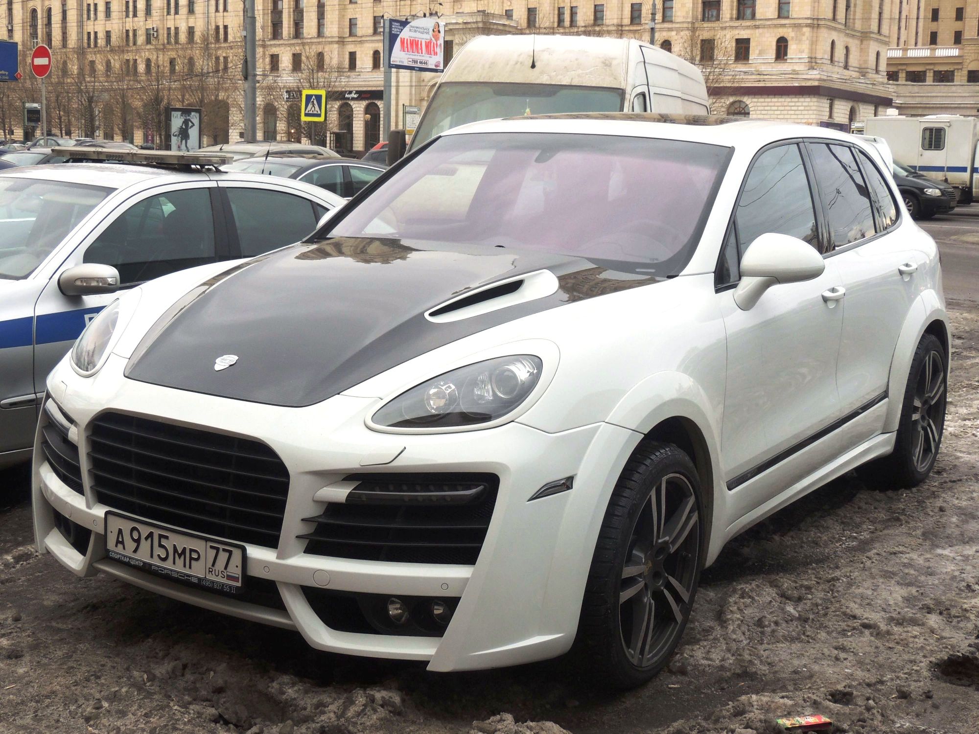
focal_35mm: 43
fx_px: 1216
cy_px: 367
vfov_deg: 33.6
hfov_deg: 43.9
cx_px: 490
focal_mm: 7.6
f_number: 3.4
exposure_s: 1/160
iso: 100
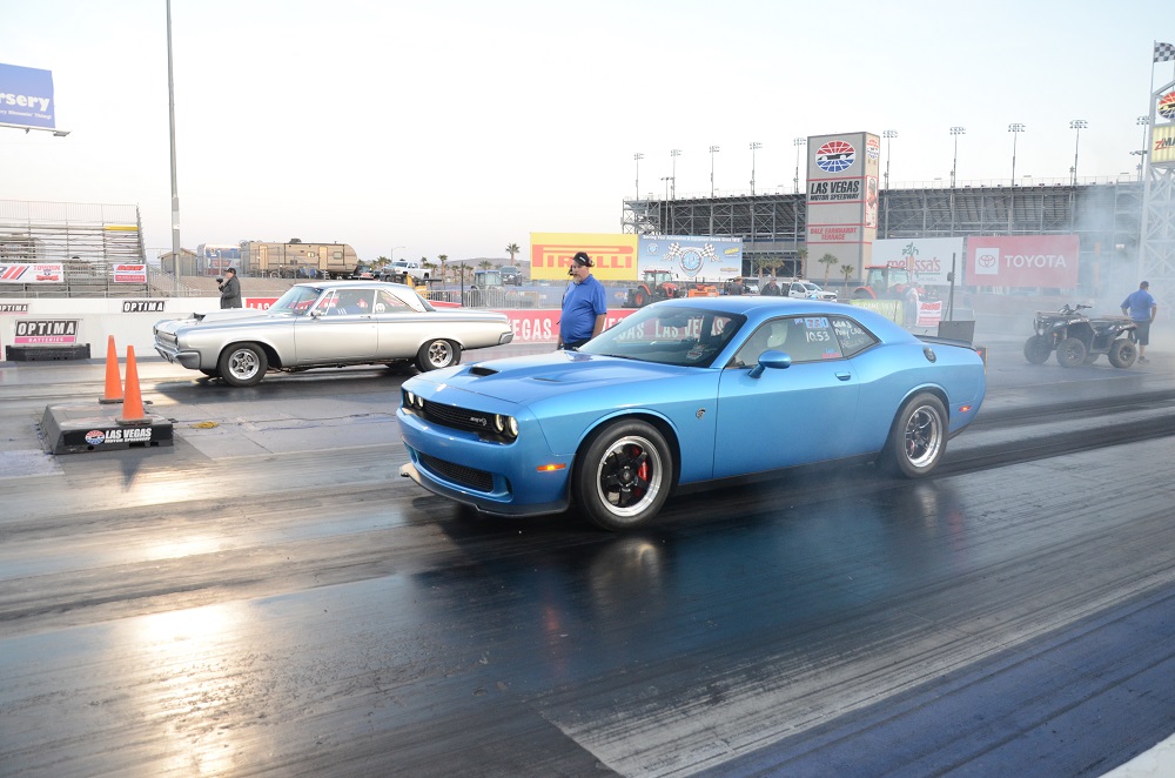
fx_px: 879
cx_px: 588
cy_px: 389
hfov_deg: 67.5
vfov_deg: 47.7
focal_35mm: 27
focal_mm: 18
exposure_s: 1/125
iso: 1000
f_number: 5.6
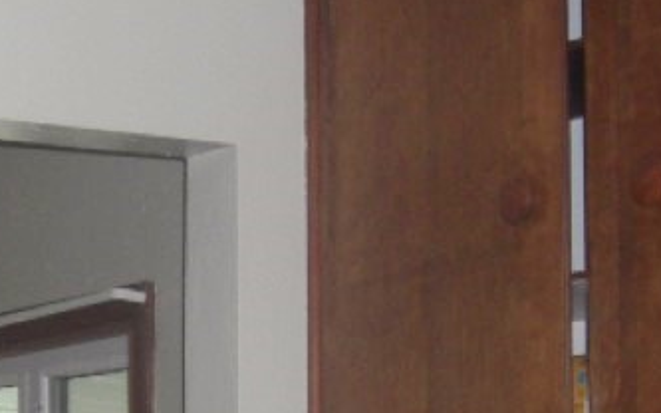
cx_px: 145
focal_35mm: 124
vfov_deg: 10.3
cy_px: 592
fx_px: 2233
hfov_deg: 16.7
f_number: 2.8
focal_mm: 7.9
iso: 200
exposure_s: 1/60
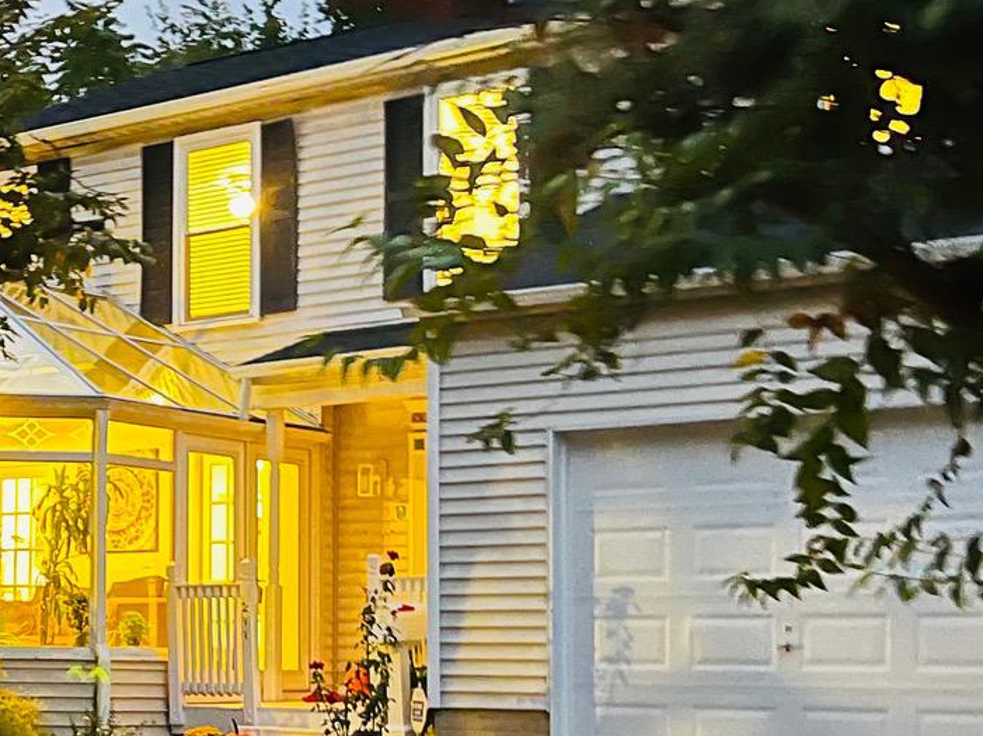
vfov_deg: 19.3
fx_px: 2157
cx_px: 32
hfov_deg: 24.6
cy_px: 517
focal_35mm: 76
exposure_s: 1/9
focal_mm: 5.7
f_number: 1.5
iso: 1000
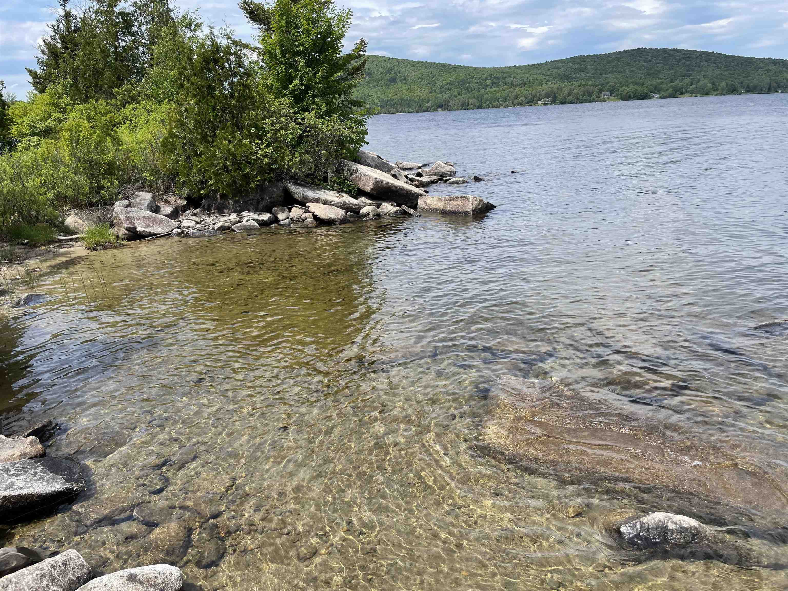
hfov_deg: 67.3
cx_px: 394
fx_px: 592
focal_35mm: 26
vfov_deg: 53.1
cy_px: 296
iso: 32
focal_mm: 4.2
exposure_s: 1/2212
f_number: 1.6
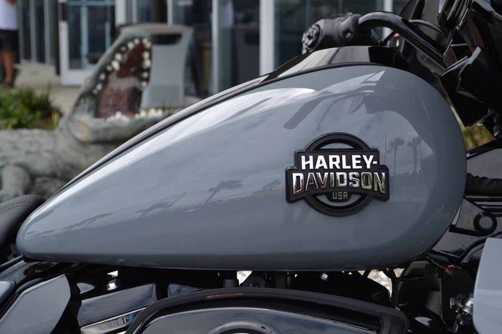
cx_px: 251
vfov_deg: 19.7
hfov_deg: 29.2
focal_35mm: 69
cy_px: 167
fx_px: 962
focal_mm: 46
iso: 100
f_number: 7.1
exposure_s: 1/200
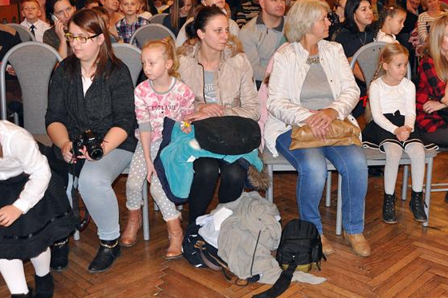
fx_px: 594
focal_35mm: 48
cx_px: 278
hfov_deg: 41.1
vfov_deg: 28.1
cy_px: 117
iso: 2000
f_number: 5
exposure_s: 1/60
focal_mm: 21
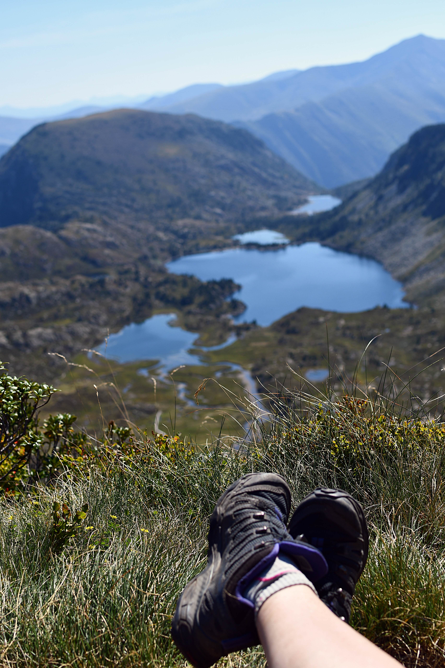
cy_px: 334
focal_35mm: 52
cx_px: 222
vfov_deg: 38.2
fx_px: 964
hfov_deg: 26.0
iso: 100
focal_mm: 35
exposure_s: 1/1000
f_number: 4.5
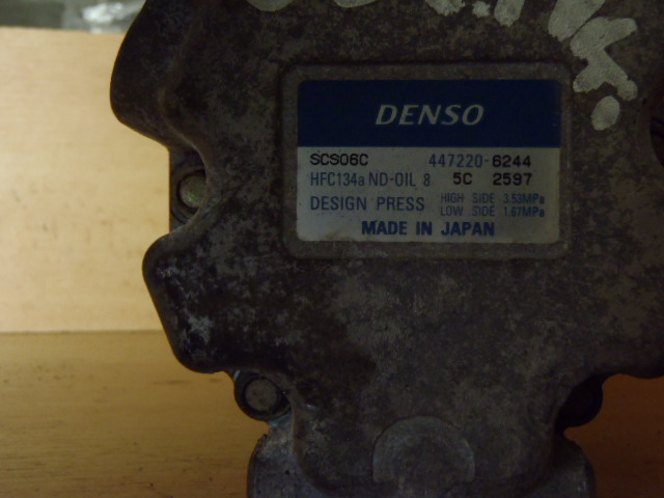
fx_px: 710
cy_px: 249
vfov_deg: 38.7
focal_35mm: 37
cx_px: 332
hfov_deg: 50.1
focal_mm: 6.64
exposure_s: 1/4
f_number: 4.7
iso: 400
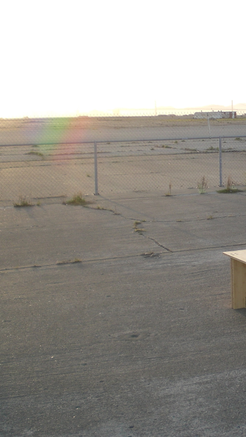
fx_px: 650
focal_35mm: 56
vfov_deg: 37.2
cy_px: 217
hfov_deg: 20.4
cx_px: 271
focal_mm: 6.3
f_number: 3.1
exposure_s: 1/160
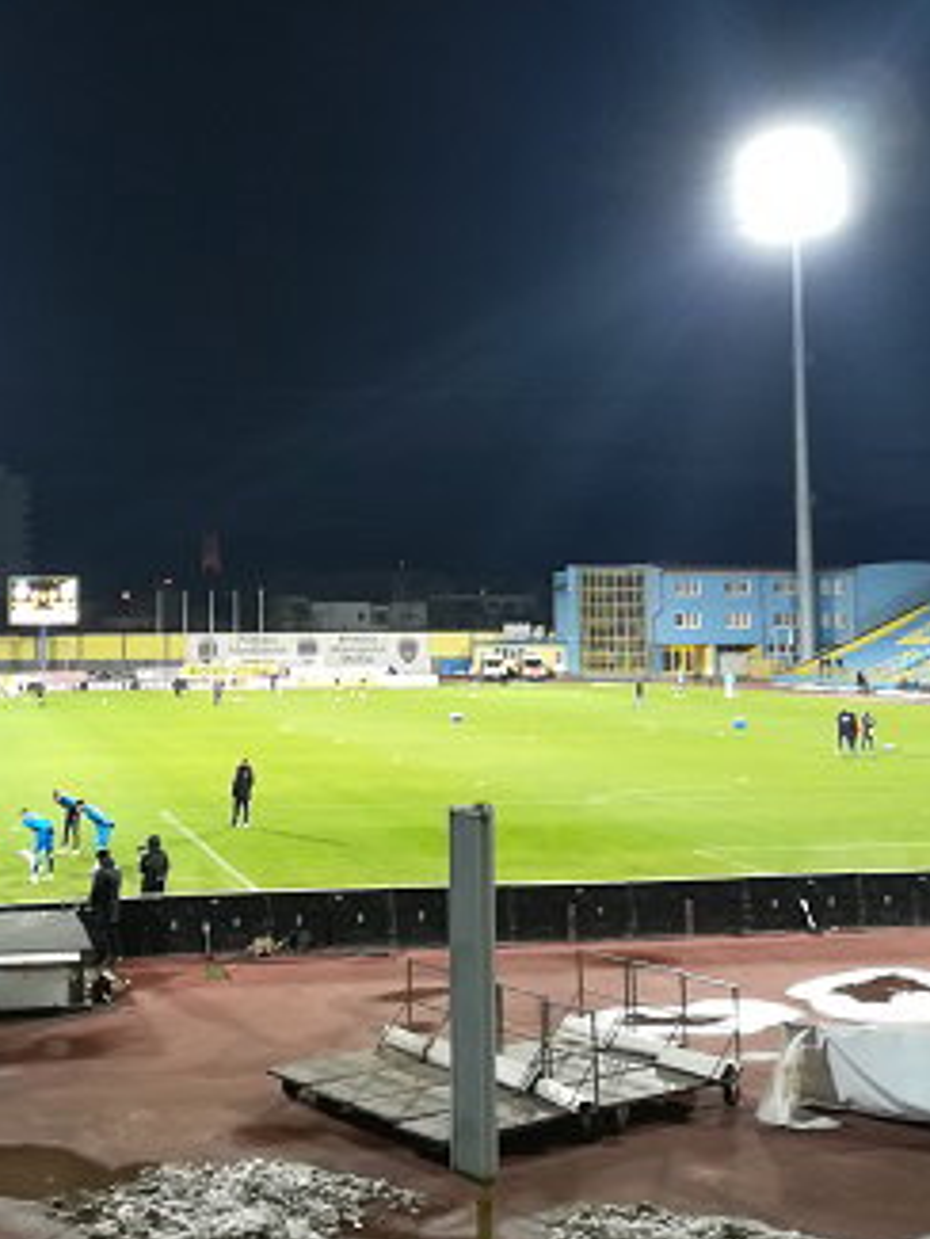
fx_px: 1718
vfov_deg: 39.5
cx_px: 282
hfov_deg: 30.0
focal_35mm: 48
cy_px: 503
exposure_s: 1/33.3
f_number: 2.2
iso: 200
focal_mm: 3.83
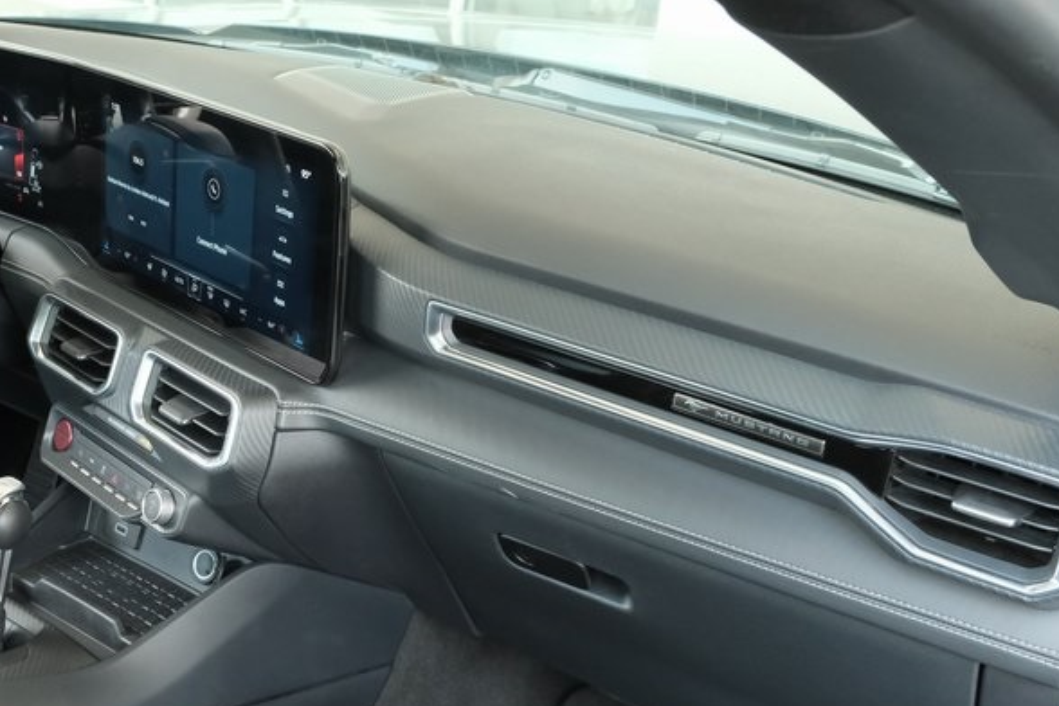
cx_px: 274
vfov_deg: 28.3
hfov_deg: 40.8
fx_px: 1382
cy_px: 511
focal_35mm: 47
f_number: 5
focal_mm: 18
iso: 3200
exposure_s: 1/125
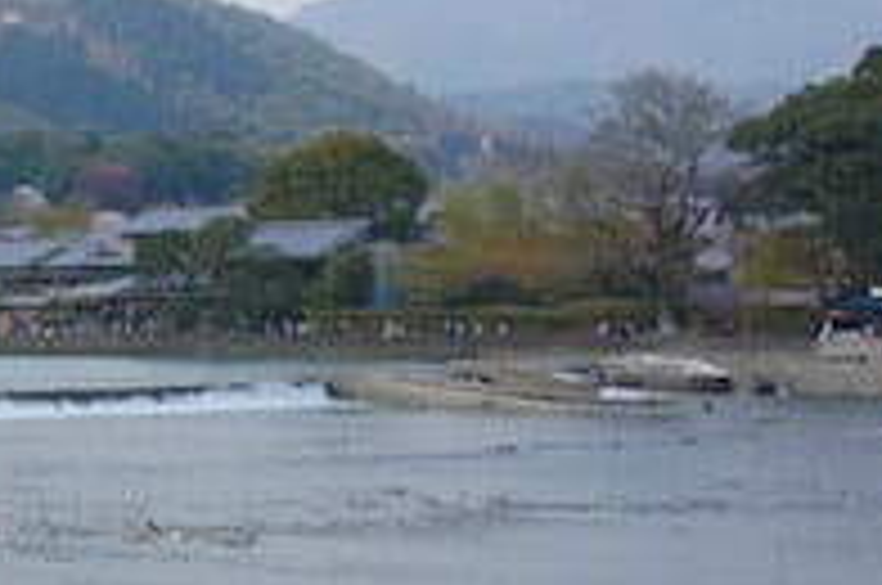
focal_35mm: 98
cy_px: 284
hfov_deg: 16.3
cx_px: -850
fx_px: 2397
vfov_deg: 13.9
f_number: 13
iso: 100
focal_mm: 16
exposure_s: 1/160
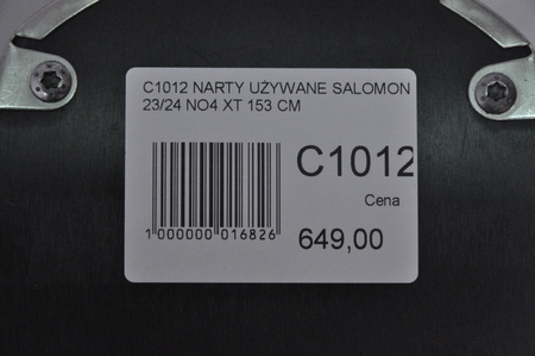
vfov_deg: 8.7
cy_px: 178
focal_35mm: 158
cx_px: 268
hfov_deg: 13.1
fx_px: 2338
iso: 3200
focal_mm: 105
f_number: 9.5
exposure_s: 1/125
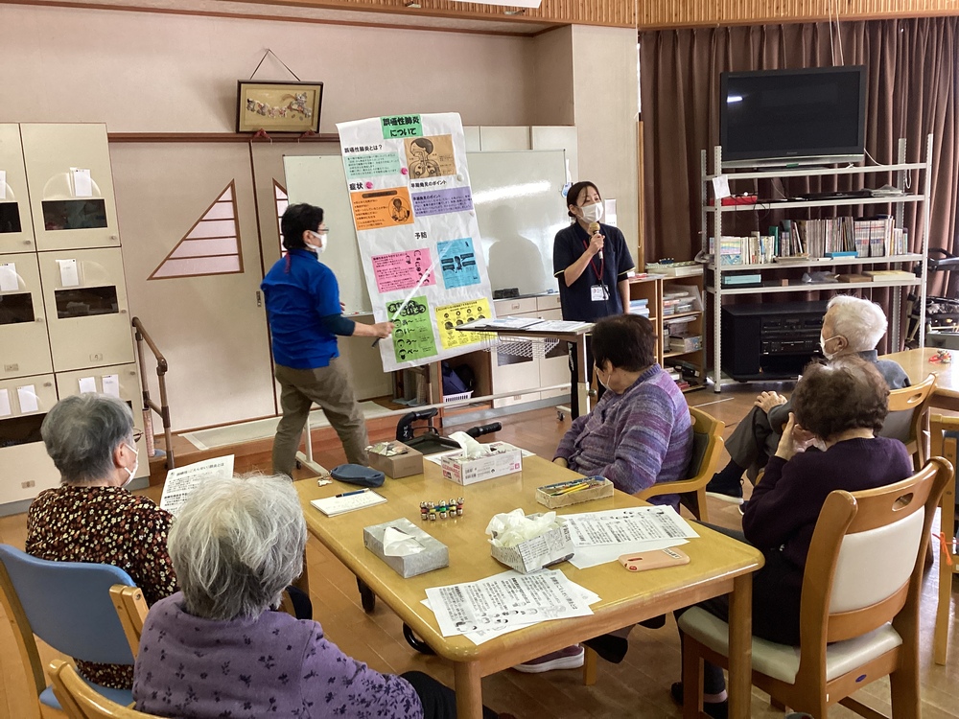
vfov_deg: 45.4
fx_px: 859
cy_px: 360
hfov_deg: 58.4
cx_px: 480
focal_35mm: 31
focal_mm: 3.3
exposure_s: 1/60
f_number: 2.4
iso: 160
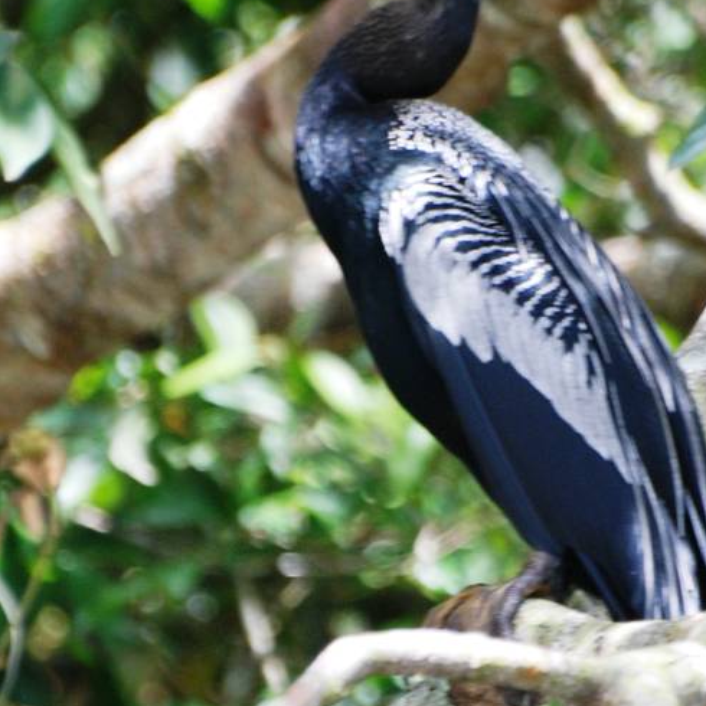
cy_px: 415
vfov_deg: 1.4
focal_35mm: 1251
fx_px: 28866
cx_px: 446
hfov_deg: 1.4
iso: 400
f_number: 5.6
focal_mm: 300
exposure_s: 1/320
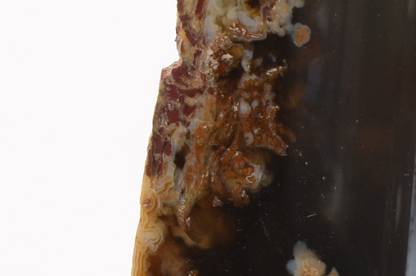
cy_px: 143
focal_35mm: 360
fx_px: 4154
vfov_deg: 3.8
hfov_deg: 5.7
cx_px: 664
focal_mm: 55
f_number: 20
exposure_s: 1/160
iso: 100
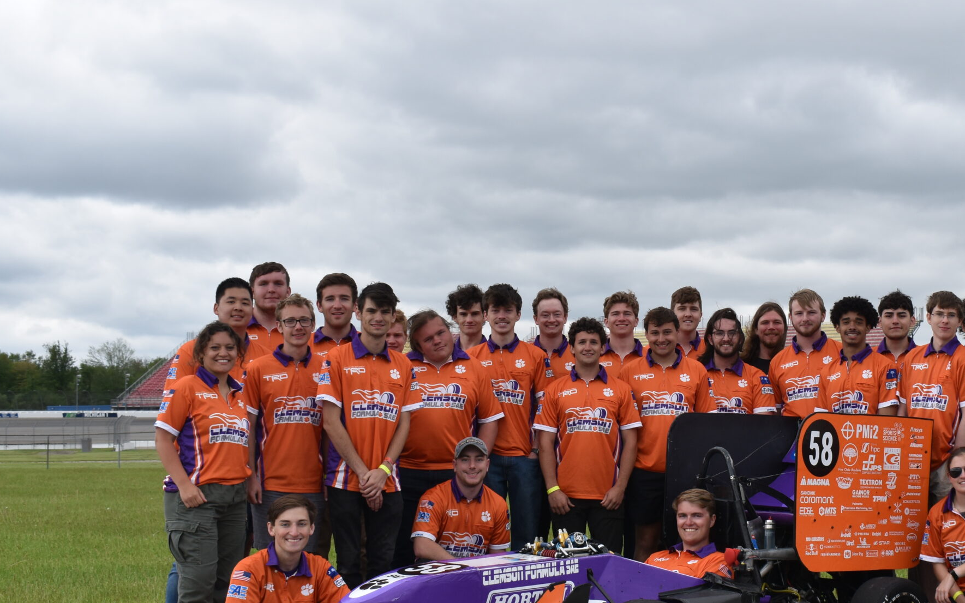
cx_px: 673
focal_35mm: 60
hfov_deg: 33.7
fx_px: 1571
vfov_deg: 21.7
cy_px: 350
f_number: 8
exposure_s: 1/250
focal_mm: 27
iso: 180
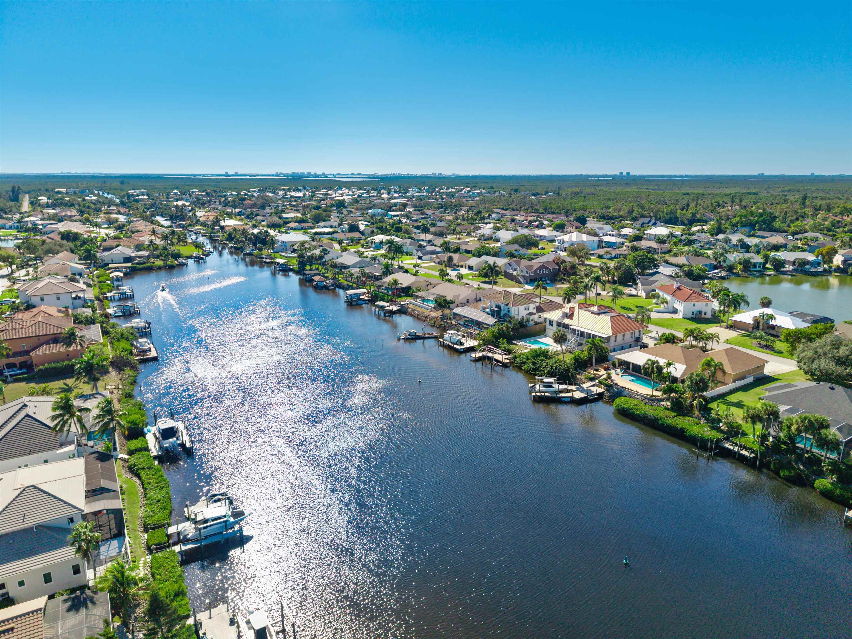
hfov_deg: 71.6
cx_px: 426
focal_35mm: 24
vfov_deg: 56.8
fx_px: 591
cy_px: 320
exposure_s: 1/500
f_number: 1.8
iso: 100
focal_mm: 8.67
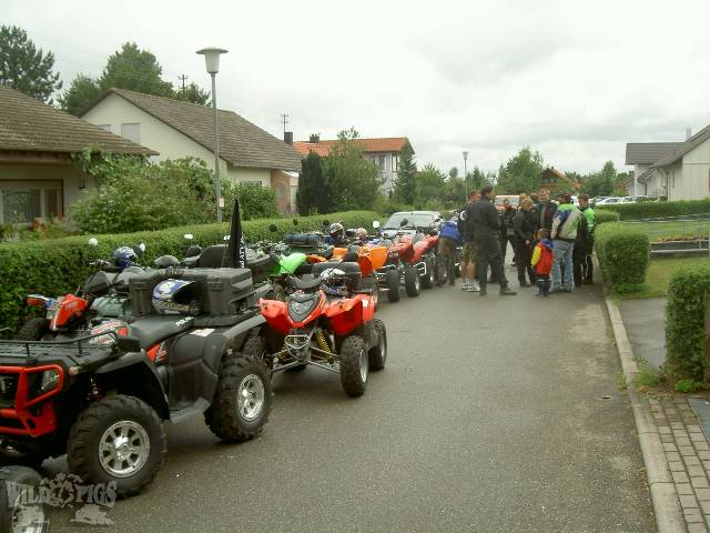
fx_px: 800
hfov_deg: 47.9
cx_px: 355
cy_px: 266
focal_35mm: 39
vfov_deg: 36.8
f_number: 4.7
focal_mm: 8
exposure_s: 1/200
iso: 50
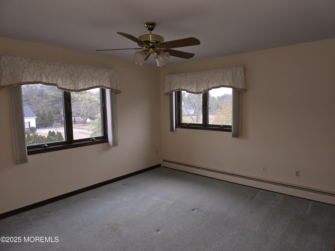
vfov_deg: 58.9
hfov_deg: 73.9
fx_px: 223
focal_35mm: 23
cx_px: 168
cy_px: 126
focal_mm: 6.3
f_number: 1.7
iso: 125
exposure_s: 1/24
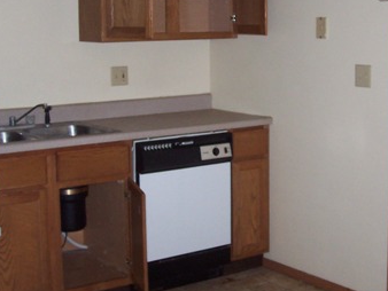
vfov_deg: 21.0
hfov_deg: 27.6
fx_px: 785
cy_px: 96
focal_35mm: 70
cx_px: 251
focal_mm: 5.6
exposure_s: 1/60
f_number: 2.8
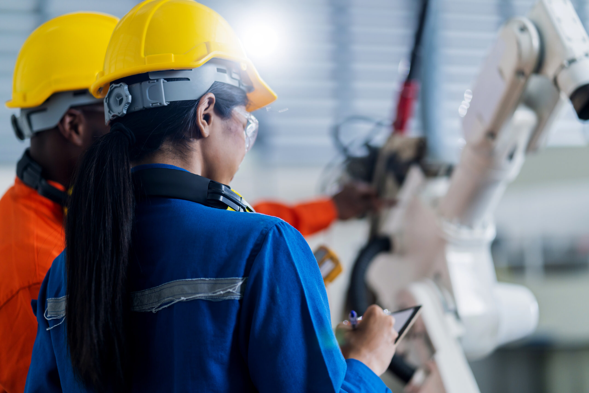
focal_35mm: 85
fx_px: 1391
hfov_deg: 23.9
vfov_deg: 16.1
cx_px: 294
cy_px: 196
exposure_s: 1/200
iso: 250
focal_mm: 85
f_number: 2
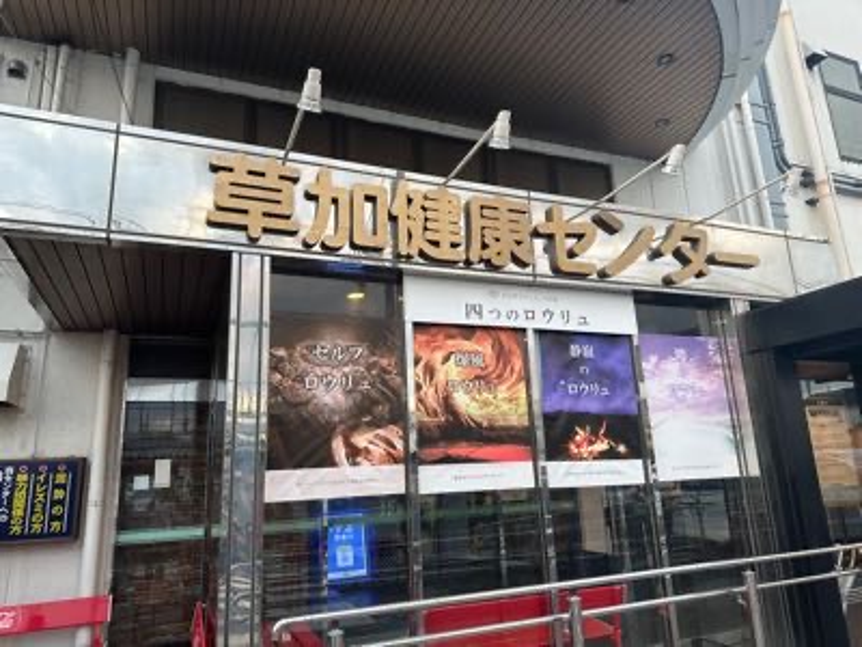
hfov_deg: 71.6
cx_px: 431
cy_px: 324
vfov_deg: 56.8
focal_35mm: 24
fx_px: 598
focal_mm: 6.86
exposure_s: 1/158
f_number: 1.78
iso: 64
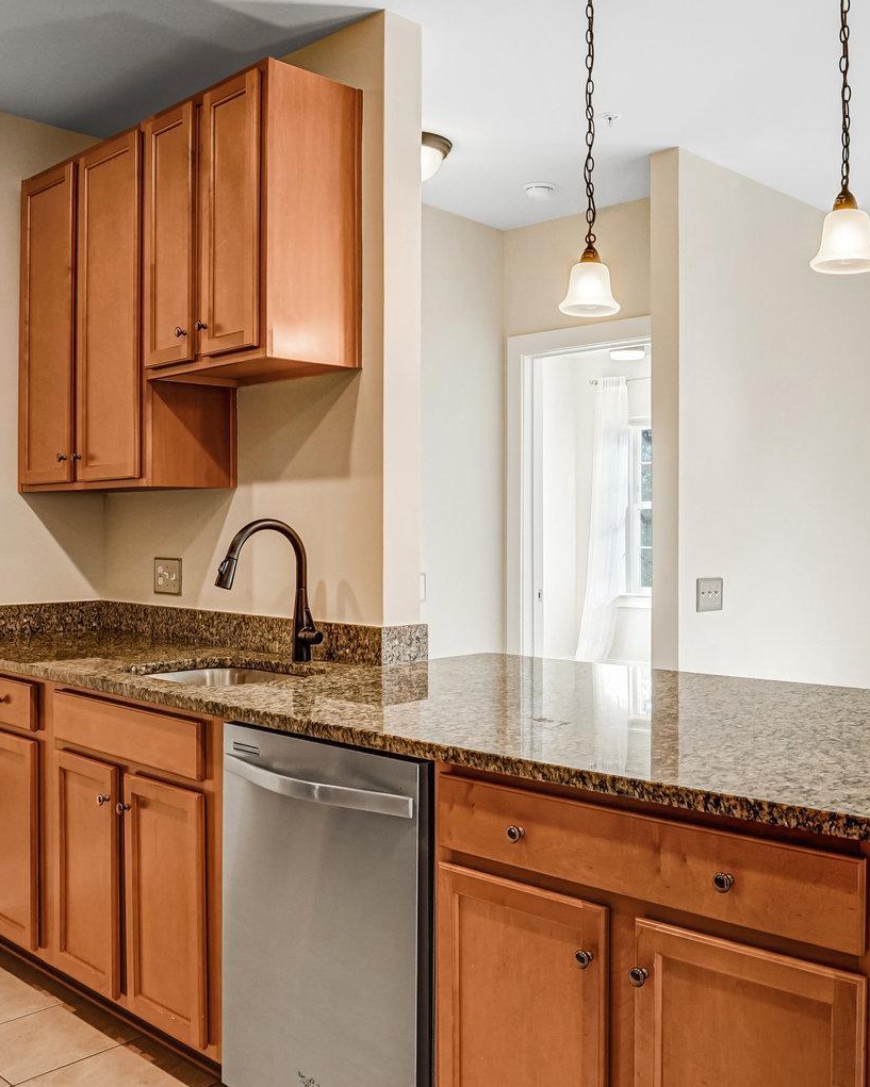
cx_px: 577
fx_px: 1030
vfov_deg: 55.6
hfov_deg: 45.1
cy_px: 524
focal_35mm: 32
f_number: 8
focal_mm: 17
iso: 1250
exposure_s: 1/40
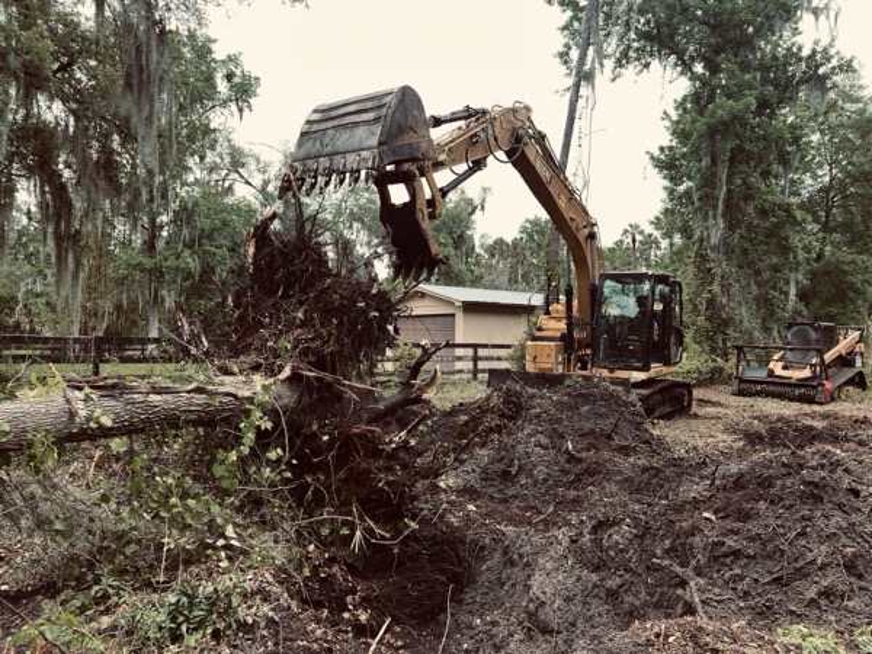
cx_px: 436
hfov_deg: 67.3
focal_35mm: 26
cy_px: 327
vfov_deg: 53.1
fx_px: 655
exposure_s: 1/209
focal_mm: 5.7
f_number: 1.5
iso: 50
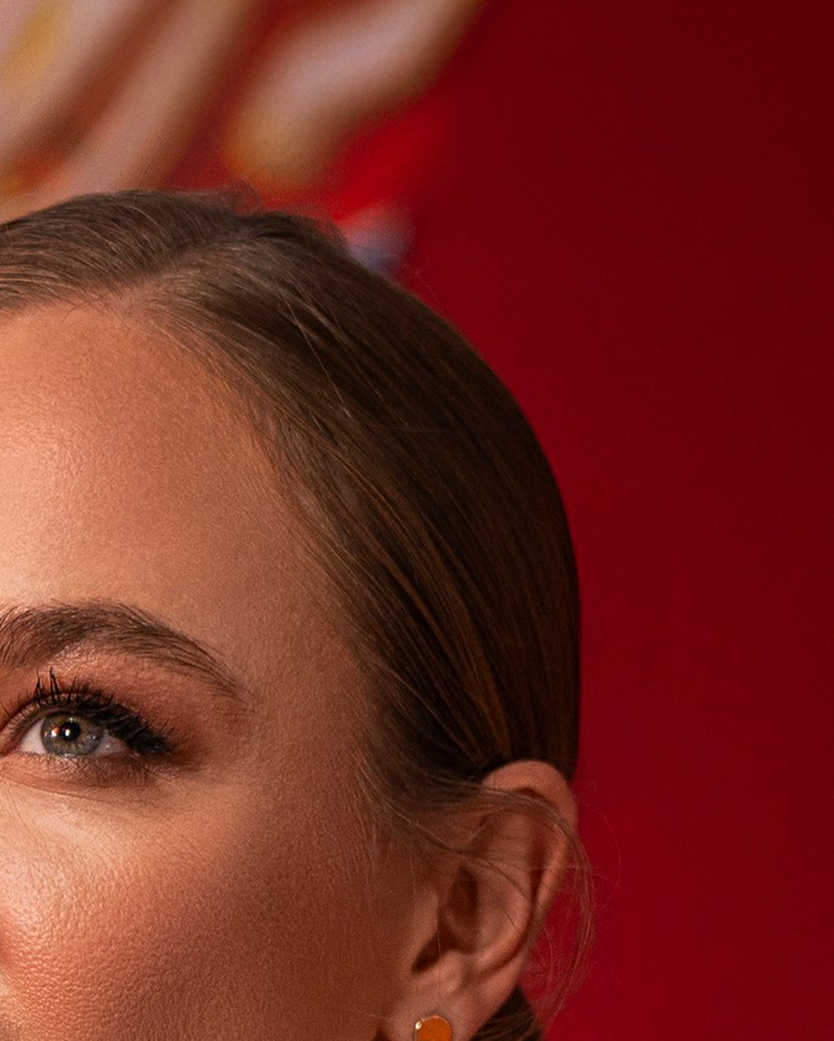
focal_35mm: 177
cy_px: 1565
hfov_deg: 8.6
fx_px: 5457
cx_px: -372
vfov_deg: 10.5
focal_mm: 40
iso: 320
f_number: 2.8
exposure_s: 1/160
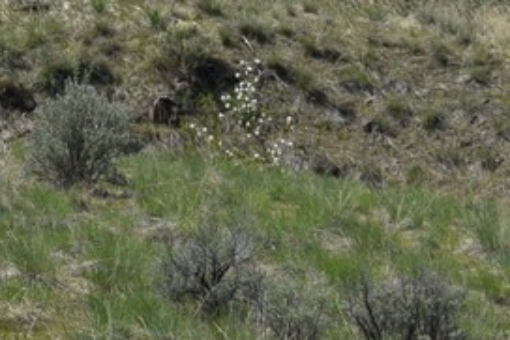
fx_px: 4771
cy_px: -350
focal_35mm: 337
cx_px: -299
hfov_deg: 6.0
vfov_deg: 4.0
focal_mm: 36
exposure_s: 1/500
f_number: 11
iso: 200
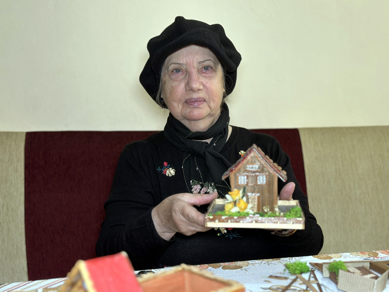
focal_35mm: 48
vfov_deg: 30.3
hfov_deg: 39.7
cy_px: 146
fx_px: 539
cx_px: 194
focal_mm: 6.86
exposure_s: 1/60
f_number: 1.78
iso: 250
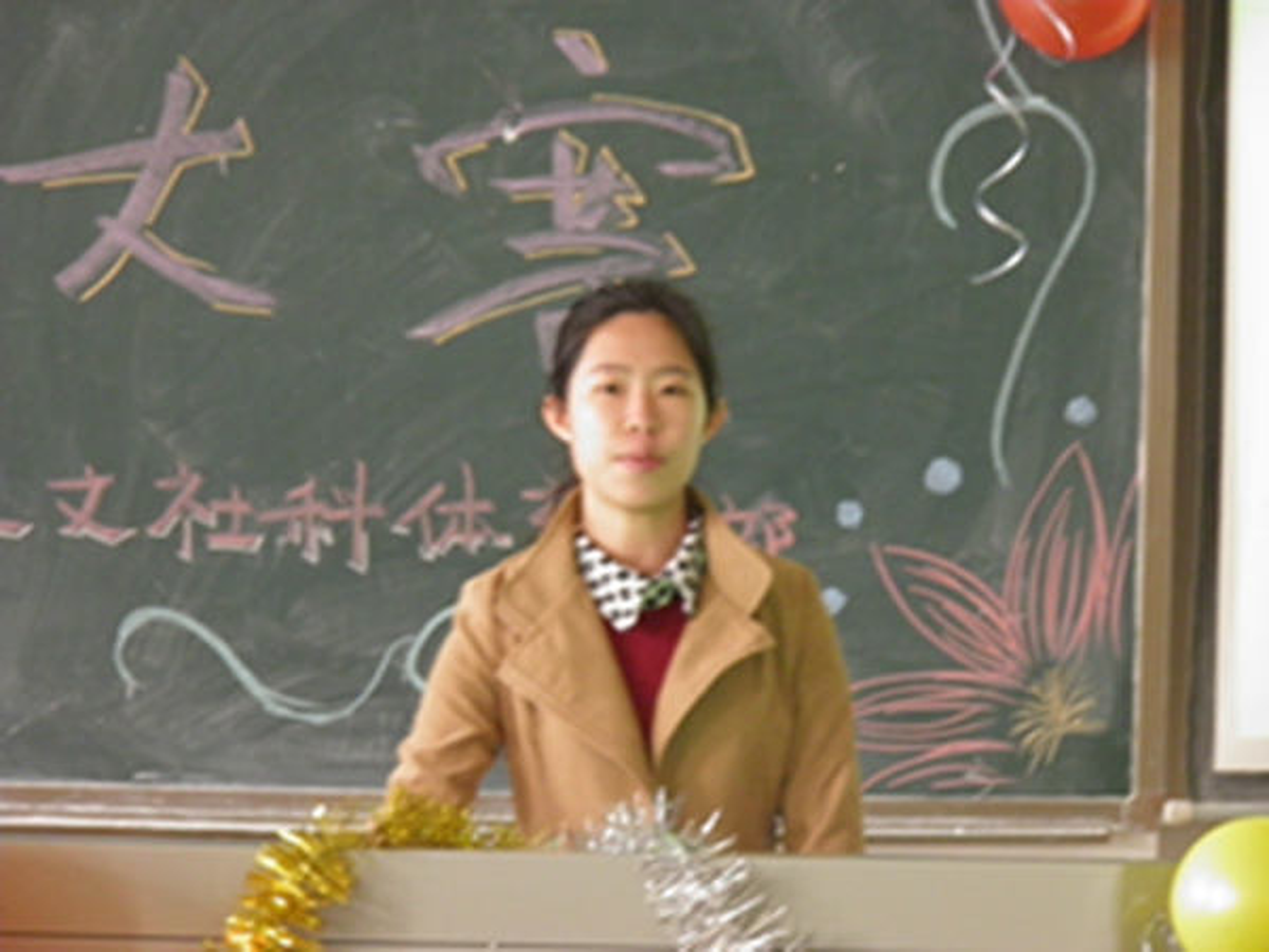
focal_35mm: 287
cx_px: 634
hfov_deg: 6.9
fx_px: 10521
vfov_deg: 5.2
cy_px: 476
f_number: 4.3
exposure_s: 1/5
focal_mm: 51.5
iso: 400
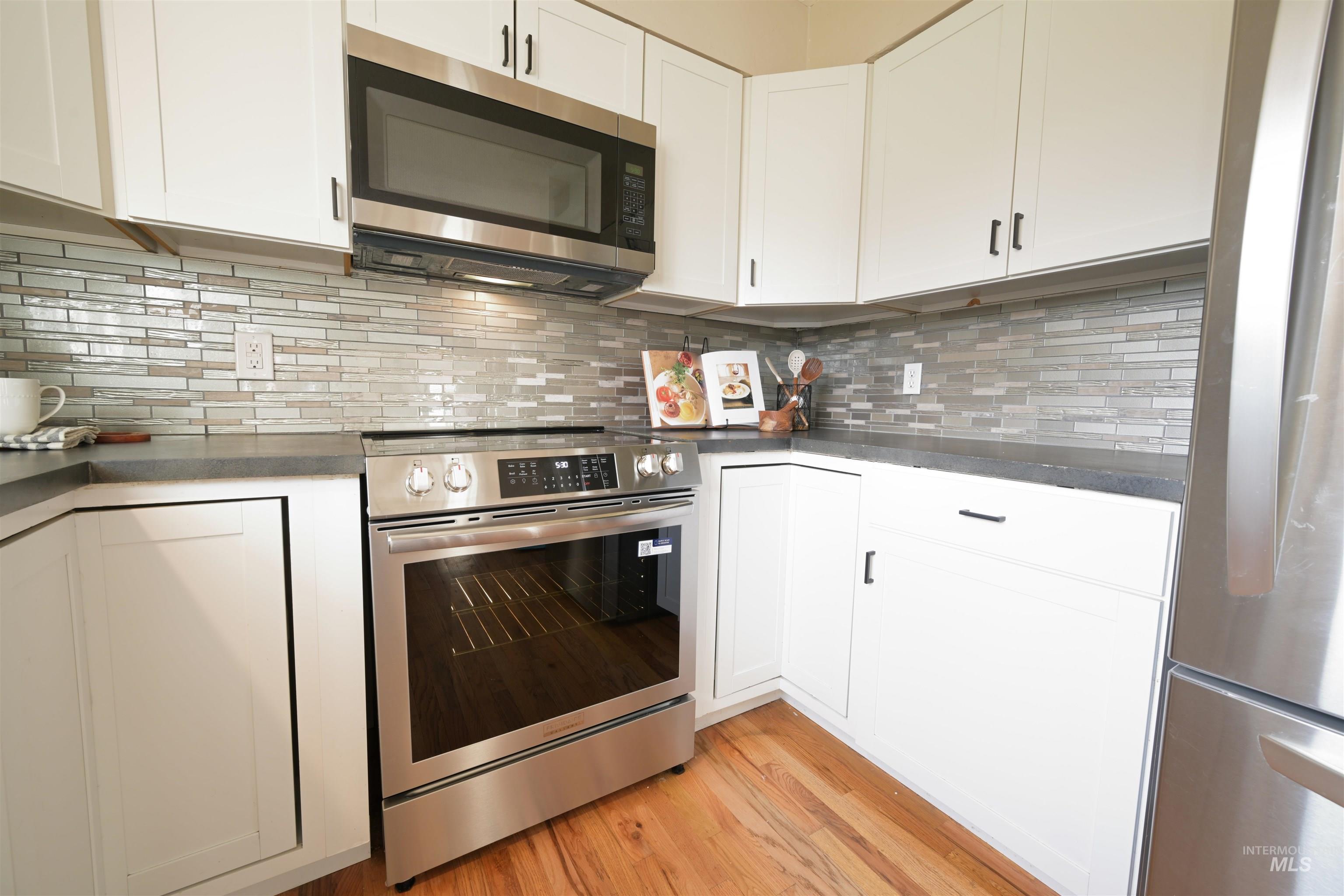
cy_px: 448
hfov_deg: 104.3
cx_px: 672
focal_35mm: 14
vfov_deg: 81.2
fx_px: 523
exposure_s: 1/2.5
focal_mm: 14
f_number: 9
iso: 400
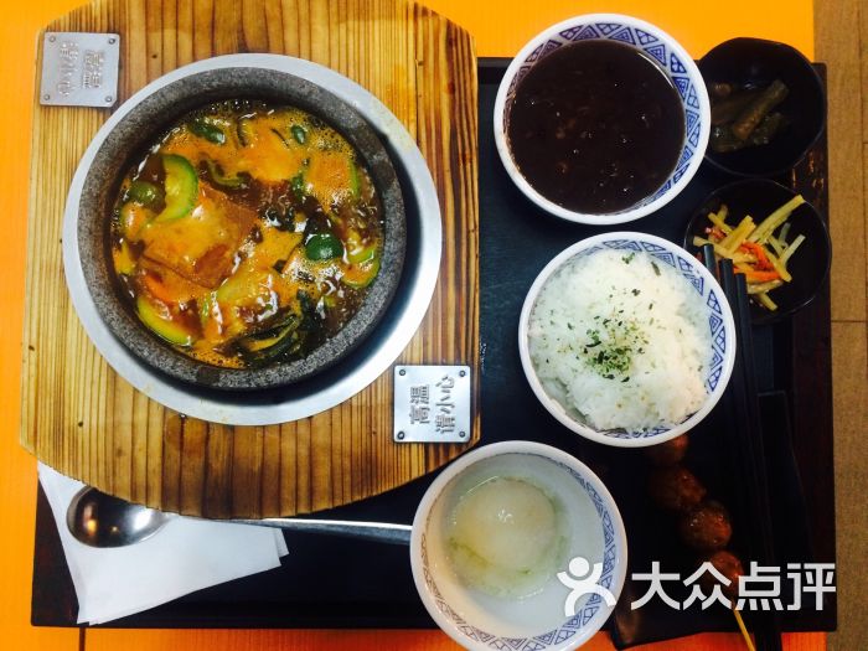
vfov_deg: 48.2
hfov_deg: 61.7
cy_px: 326
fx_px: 727
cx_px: 434
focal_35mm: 29
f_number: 2.2
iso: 200
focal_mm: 4.15
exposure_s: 1/30
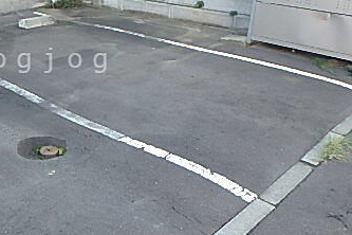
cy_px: 60
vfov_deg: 31.4
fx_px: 411
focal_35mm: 42
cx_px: 40
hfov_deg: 42.8
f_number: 3.5
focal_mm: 3.7
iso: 320
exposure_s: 1/160
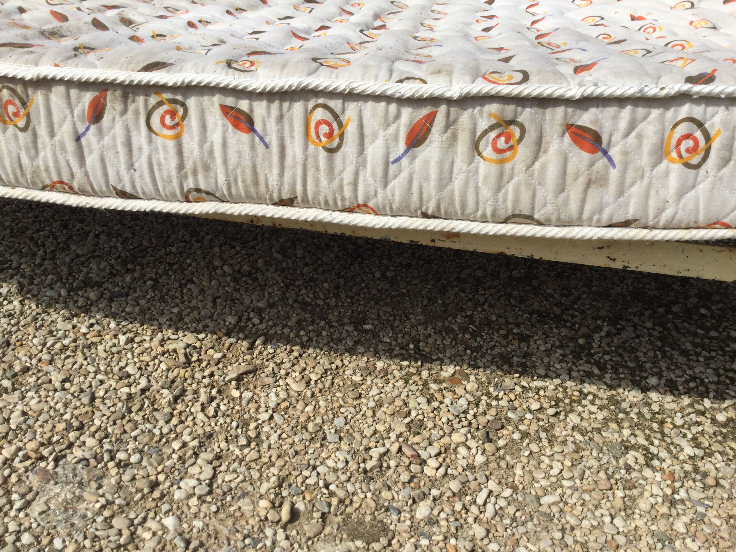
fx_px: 659
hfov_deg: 58.4
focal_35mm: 31
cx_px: 368
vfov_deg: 45.4
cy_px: 276
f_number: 2.4
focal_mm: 3.3
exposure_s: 1/1508
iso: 25
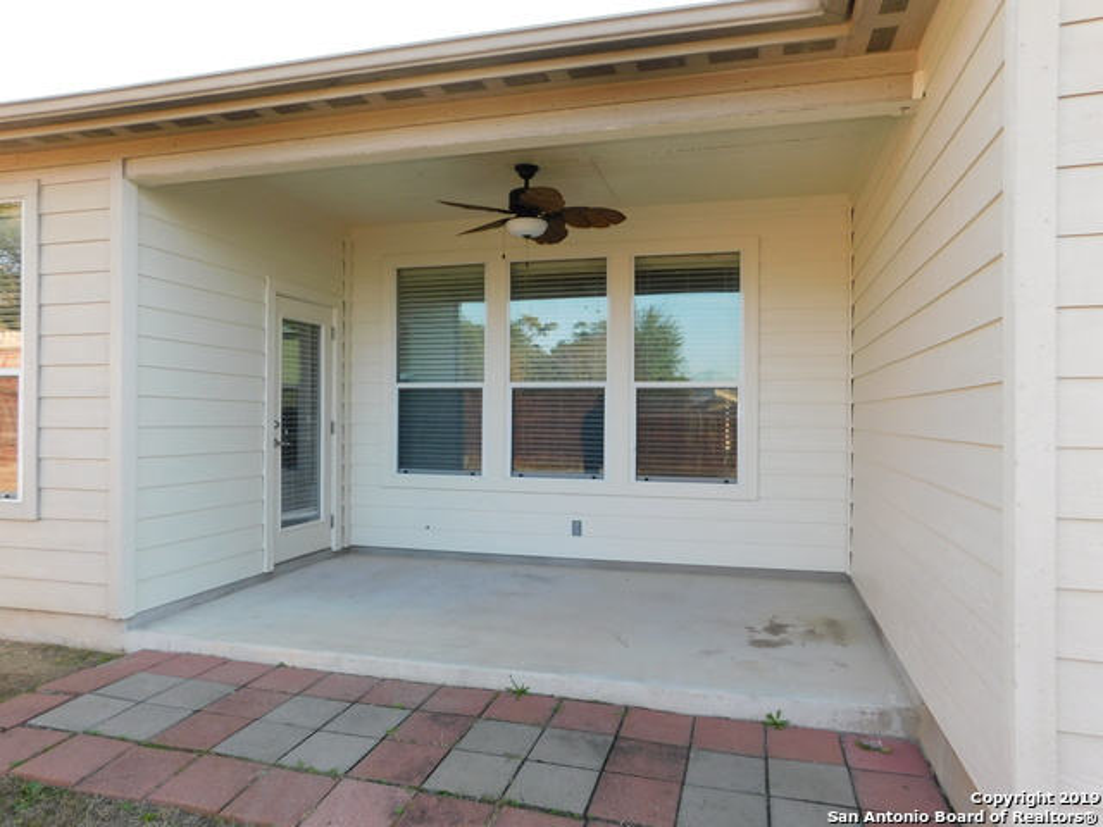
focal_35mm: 23
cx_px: 552
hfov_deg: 73.9
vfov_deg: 58.9
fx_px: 733
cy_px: 414
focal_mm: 4
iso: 125
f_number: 3
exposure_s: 1/200
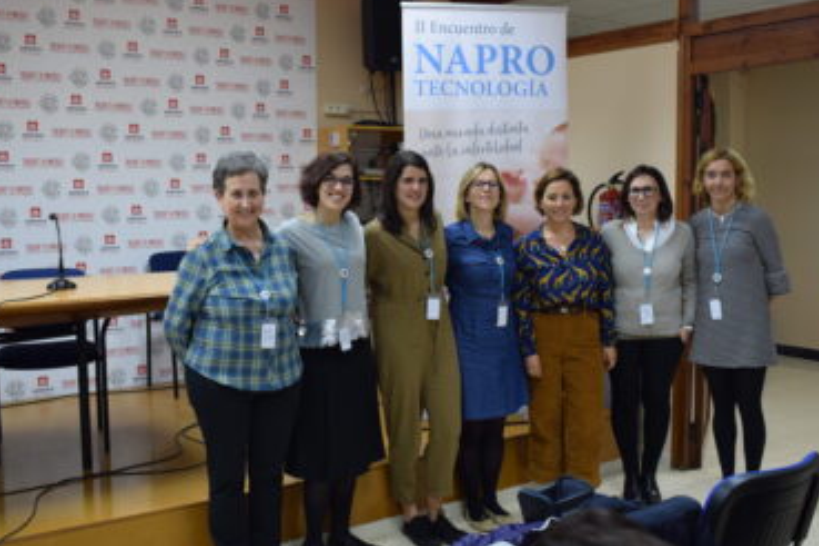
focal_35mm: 39
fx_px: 887
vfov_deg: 34.2
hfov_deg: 49.6
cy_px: 261
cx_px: 413
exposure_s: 1/60
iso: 1600
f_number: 5
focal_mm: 24
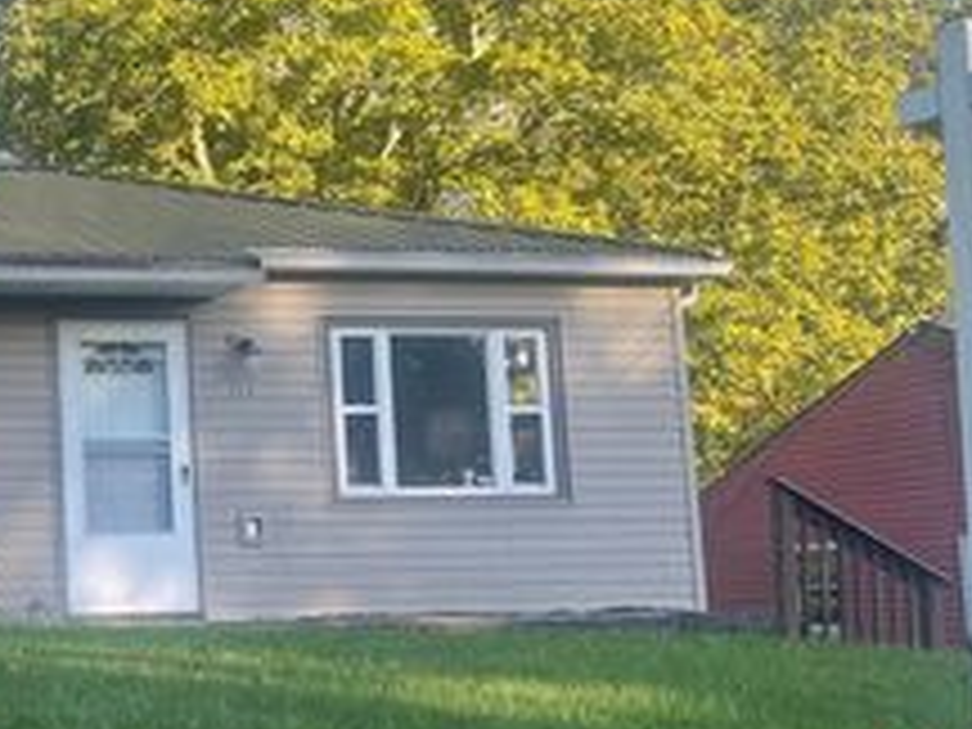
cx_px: -90
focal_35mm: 58
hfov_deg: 29.9
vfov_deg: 25.2
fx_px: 1629
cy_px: 412
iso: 32
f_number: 1.6
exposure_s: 1/421
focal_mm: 5.1
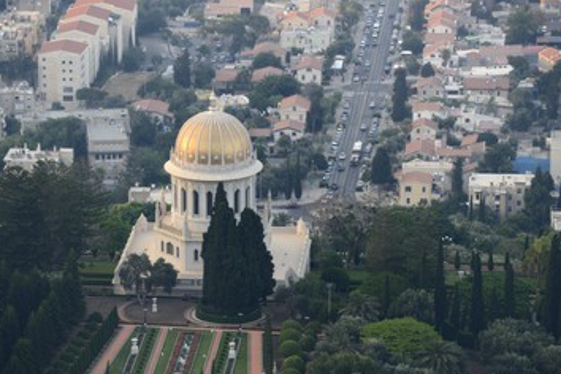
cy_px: 189
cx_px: 261
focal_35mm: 196
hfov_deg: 10.5
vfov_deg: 7.0
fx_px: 3054
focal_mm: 165
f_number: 4
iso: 400
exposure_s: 1/320
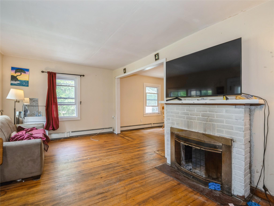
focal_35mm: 16
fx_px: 127
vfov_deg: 78.1
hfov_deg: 94.5
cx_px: 137
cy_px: 103
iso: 200
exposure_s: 1/8
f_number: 8
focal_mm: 8
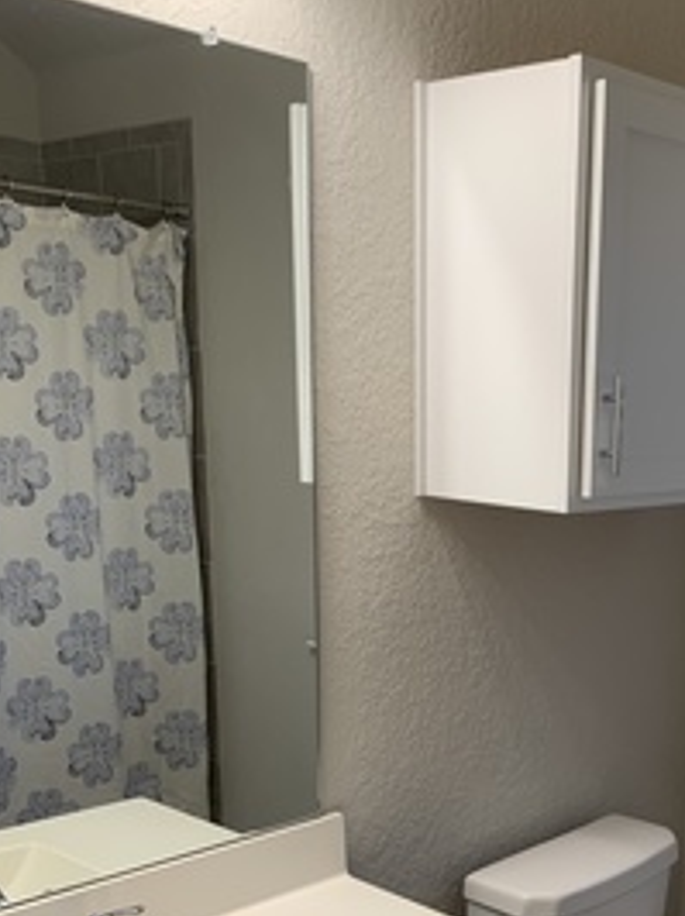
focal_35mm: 47
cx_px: 592
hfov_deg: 29.8
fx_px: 1242
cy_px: 689
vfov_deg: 39.4
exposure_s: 1/60
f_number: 1.8
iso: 64
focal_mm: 4.25
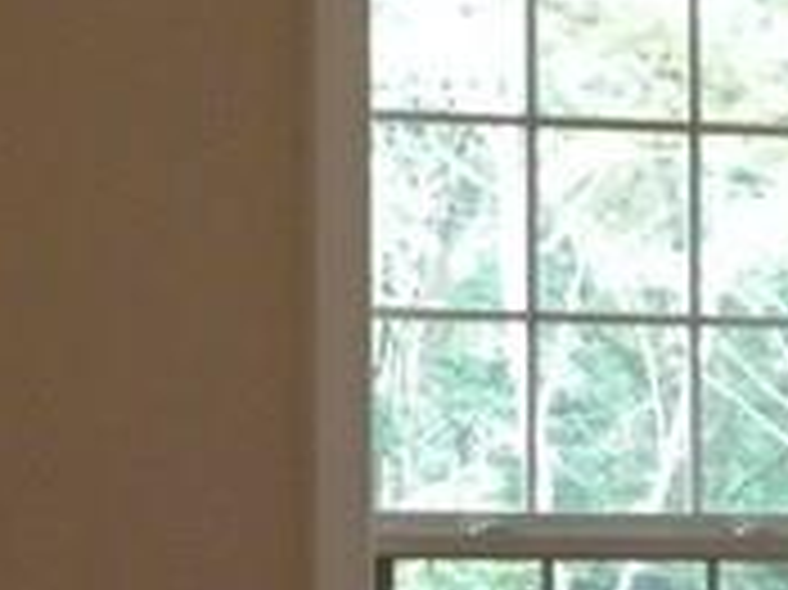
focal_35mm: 217
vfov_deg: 6.8
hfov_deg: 9.0
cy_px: 306
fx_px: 4936
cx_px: -86
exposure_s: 1/42.7
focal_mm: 6.6
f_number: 3.5
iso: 400
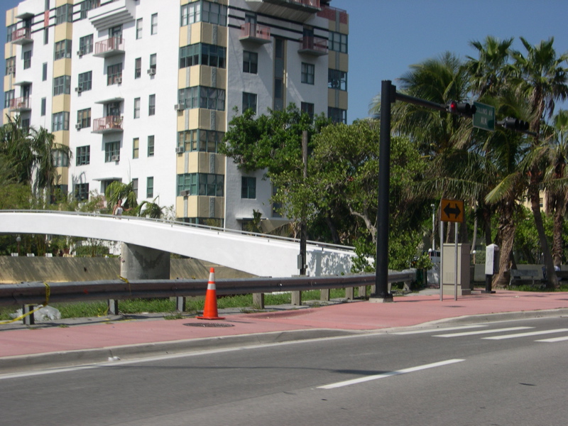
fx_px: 935
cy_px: 213
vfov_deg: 25.7
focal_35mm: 57
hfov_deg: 33.8
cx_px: 284
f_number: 9.2
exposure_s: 1/315
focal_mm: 12.2
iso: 100
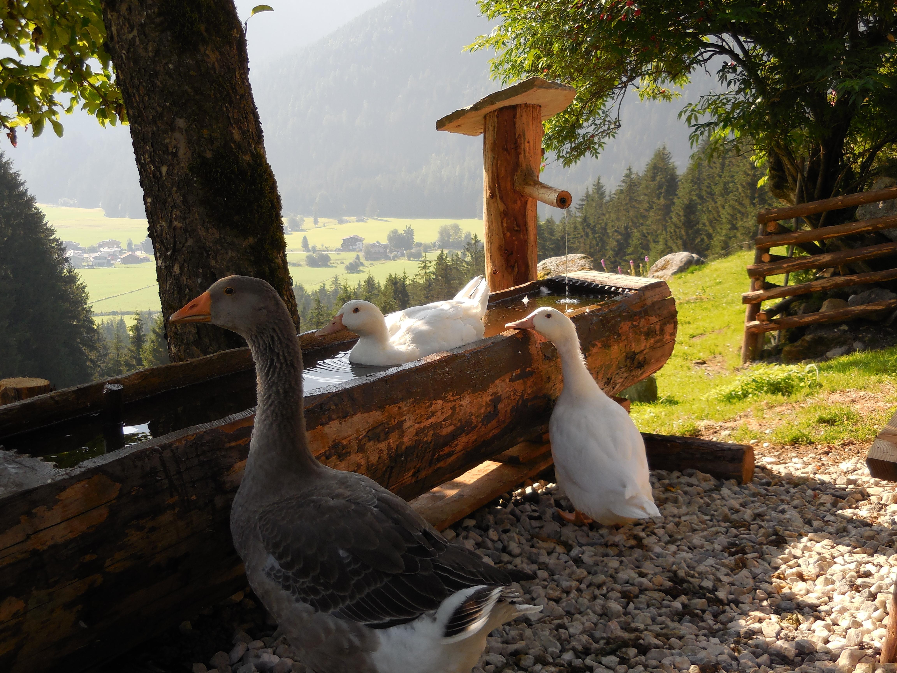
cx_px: 448
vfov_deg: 32.2
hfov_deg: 42.1
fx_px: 1166
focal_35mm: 45
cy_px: 336
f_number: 4.2
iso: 125
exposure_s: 1/250
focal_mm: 8.1
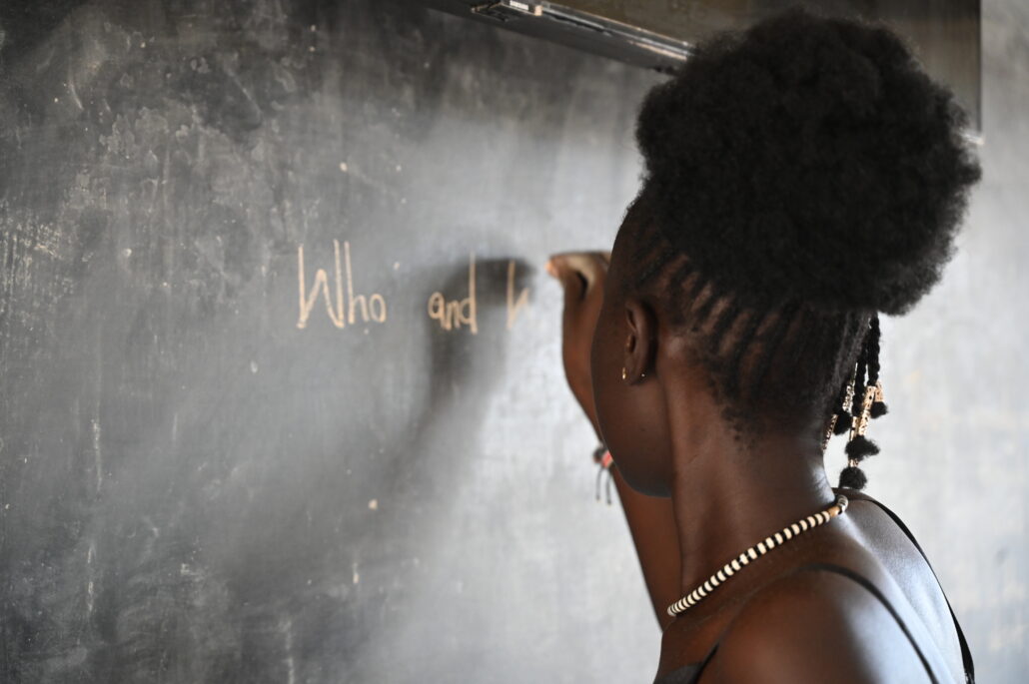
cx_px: 514
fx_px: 1999
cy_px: 342
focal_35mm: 70
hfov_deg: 28.9
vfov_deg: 19.4
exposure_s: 1/80
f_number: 4
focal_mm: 70
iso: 4000
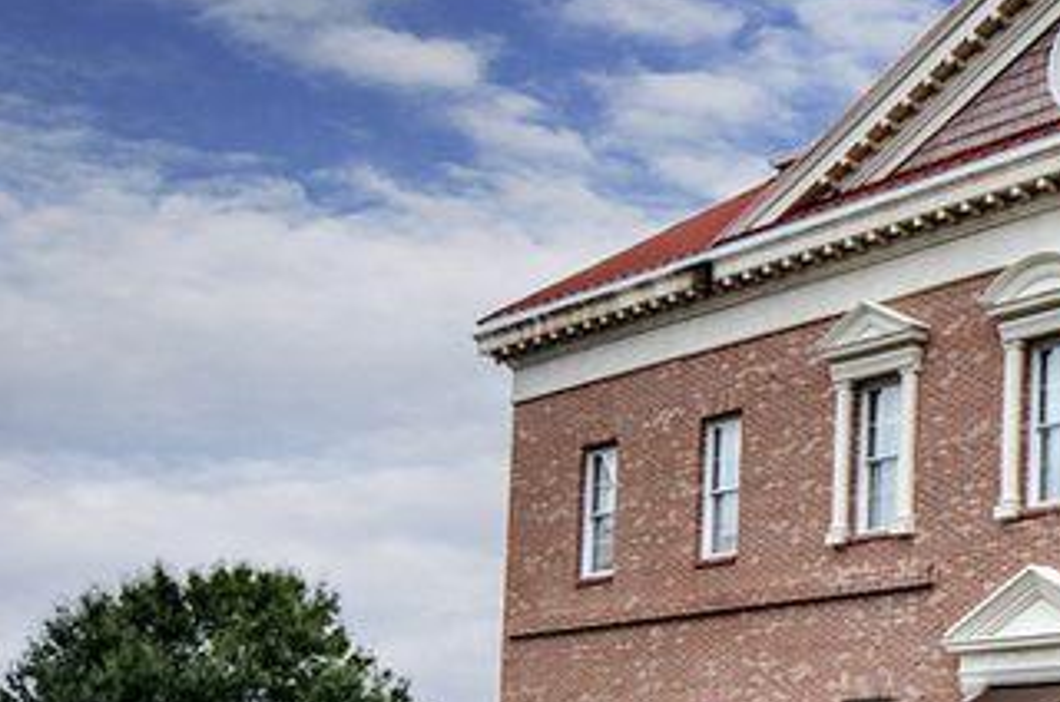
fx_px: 1851
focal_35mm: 63
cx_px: 1375
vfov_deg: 21.5
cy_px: 397
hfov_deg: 26.9
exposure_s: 1/1000
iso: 200
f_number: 7.1
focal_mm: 14
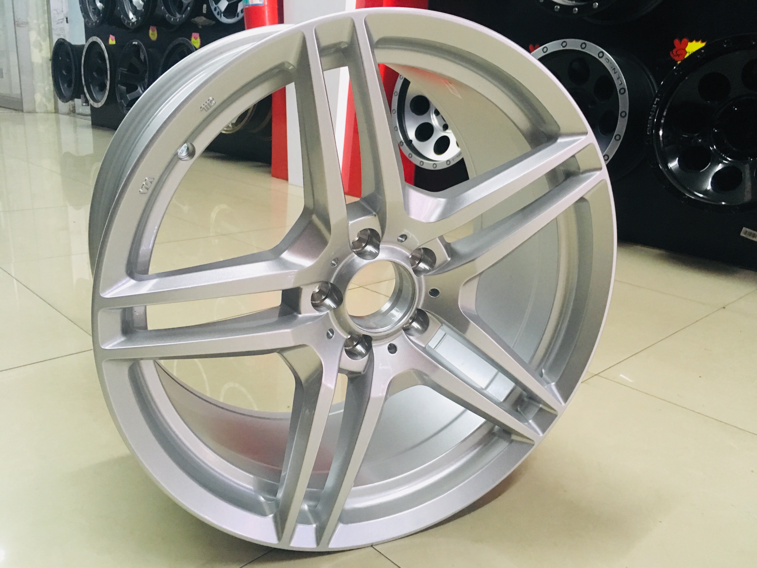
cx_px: 378
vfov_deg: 48.2
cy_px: 284
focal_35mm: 29
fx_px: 634
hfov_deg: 61.7
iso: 200
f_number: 2.2
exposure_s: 1/20
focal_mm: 4.15
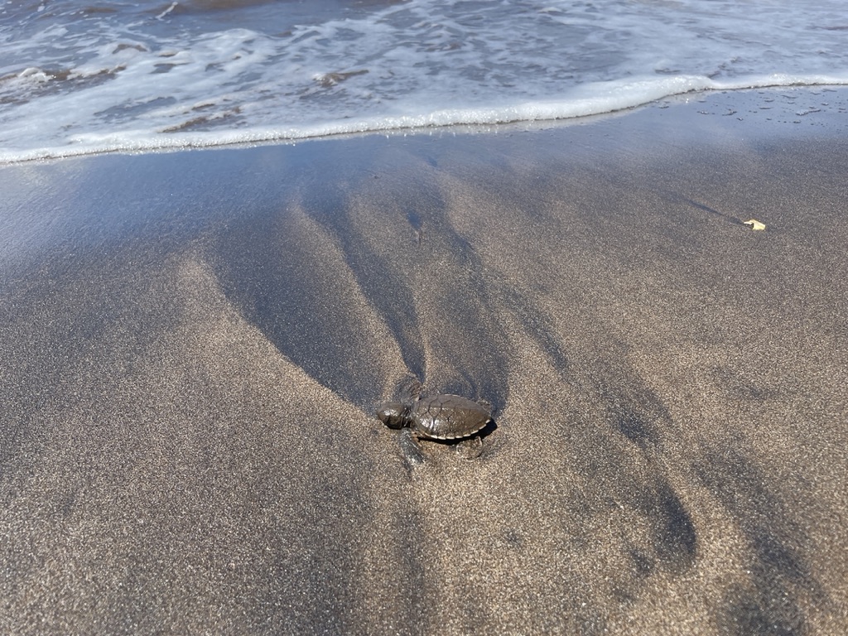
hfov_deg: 67.3
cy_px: 318
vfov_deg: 53.1
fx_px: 637
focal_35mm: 26
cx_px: 424
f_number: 1.6
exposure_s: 1/2817
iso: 32
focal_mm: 4.2
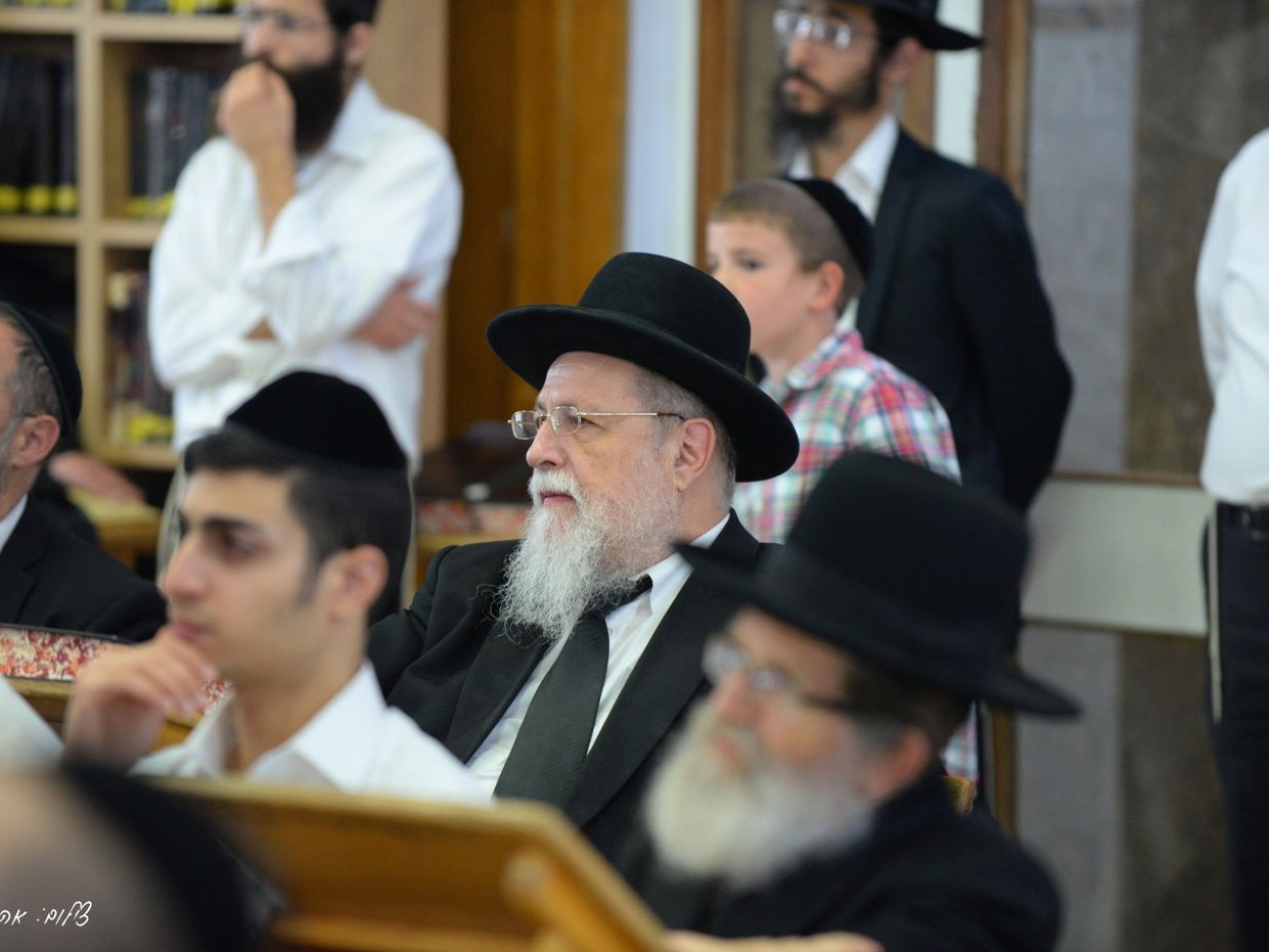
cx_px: 561
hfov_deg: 9.1
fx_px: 7956
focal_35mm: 217
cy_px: 477
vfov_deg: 6.8
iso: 2000
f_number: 3.2
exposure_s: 1/160
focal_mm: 200
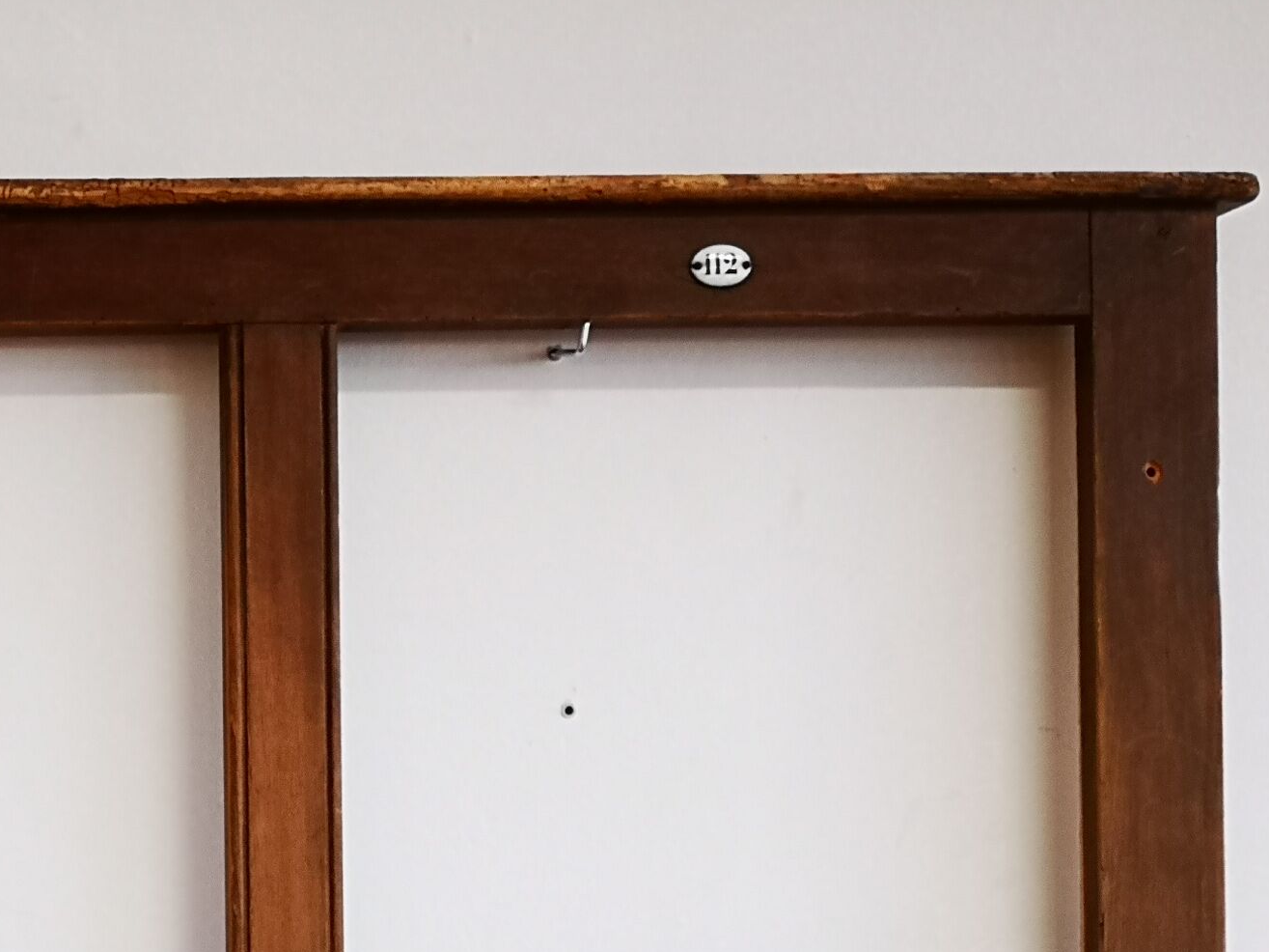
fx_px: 3152
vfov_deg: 16.4
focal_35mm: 86
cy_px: 1172
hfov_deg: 21.4
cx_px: -177
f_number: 1.8
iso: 160
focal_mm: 3.95
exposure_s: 1/33.3
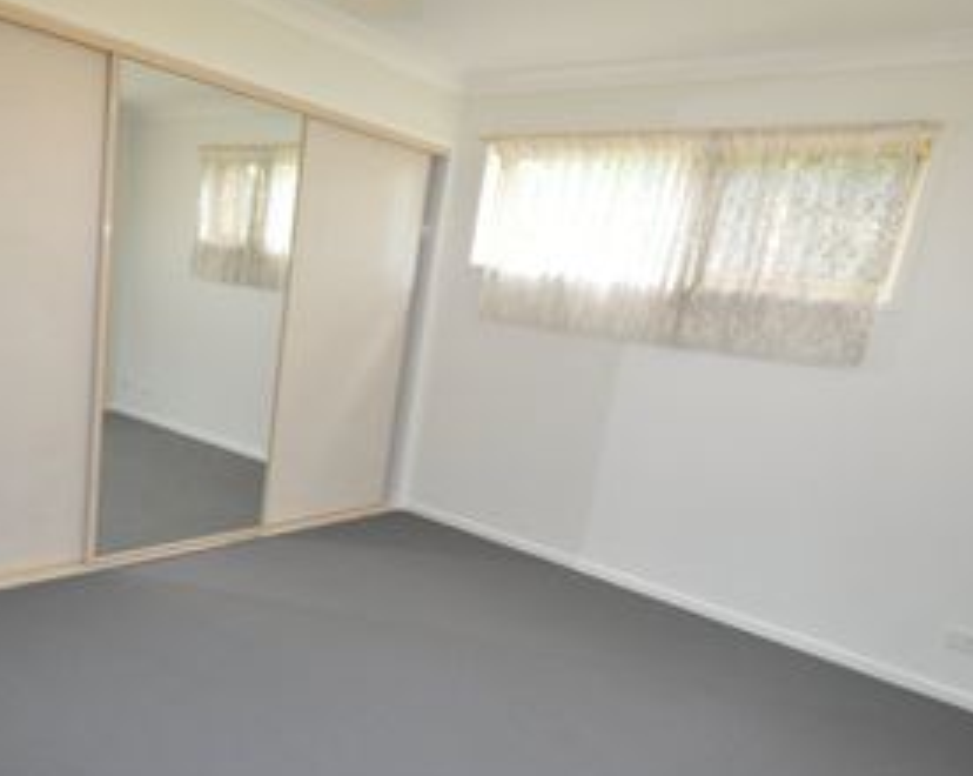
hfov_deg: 69.9
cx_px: 405
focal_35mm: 24
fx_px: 690
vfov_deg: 58.6
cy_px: 411
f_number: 4
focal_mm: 10
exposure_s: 1/60
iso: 800
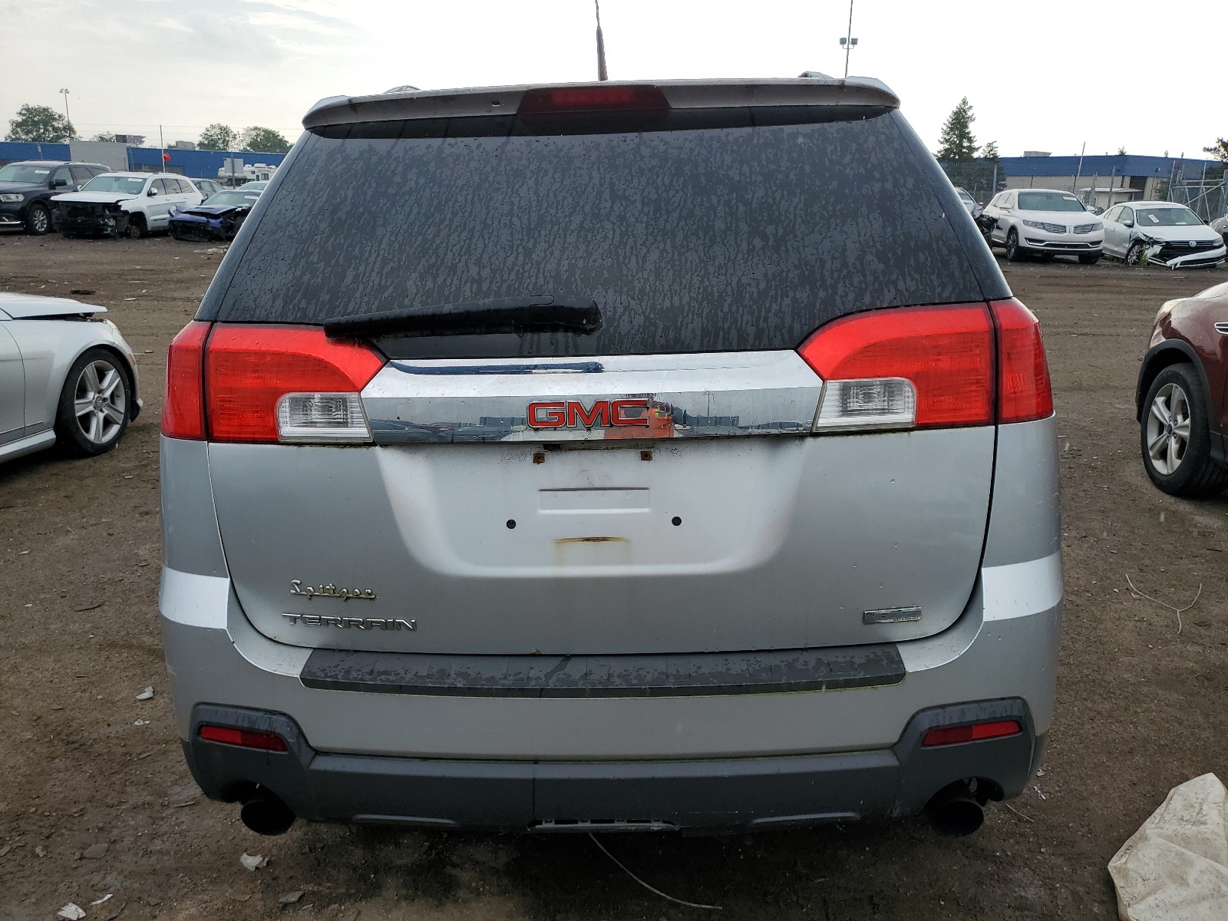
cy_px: 460
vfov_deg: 53.1
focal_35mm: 26
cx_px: 614
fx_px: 922
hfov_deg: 67.3
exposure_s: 1/2000
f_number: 1.5
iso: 50
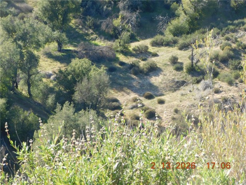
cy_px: 92
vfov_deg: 11.1
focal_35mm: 134
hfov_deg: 14.7
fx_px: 952
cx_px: 123
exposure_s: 1/125
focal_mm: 23.7
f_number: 5
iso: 125
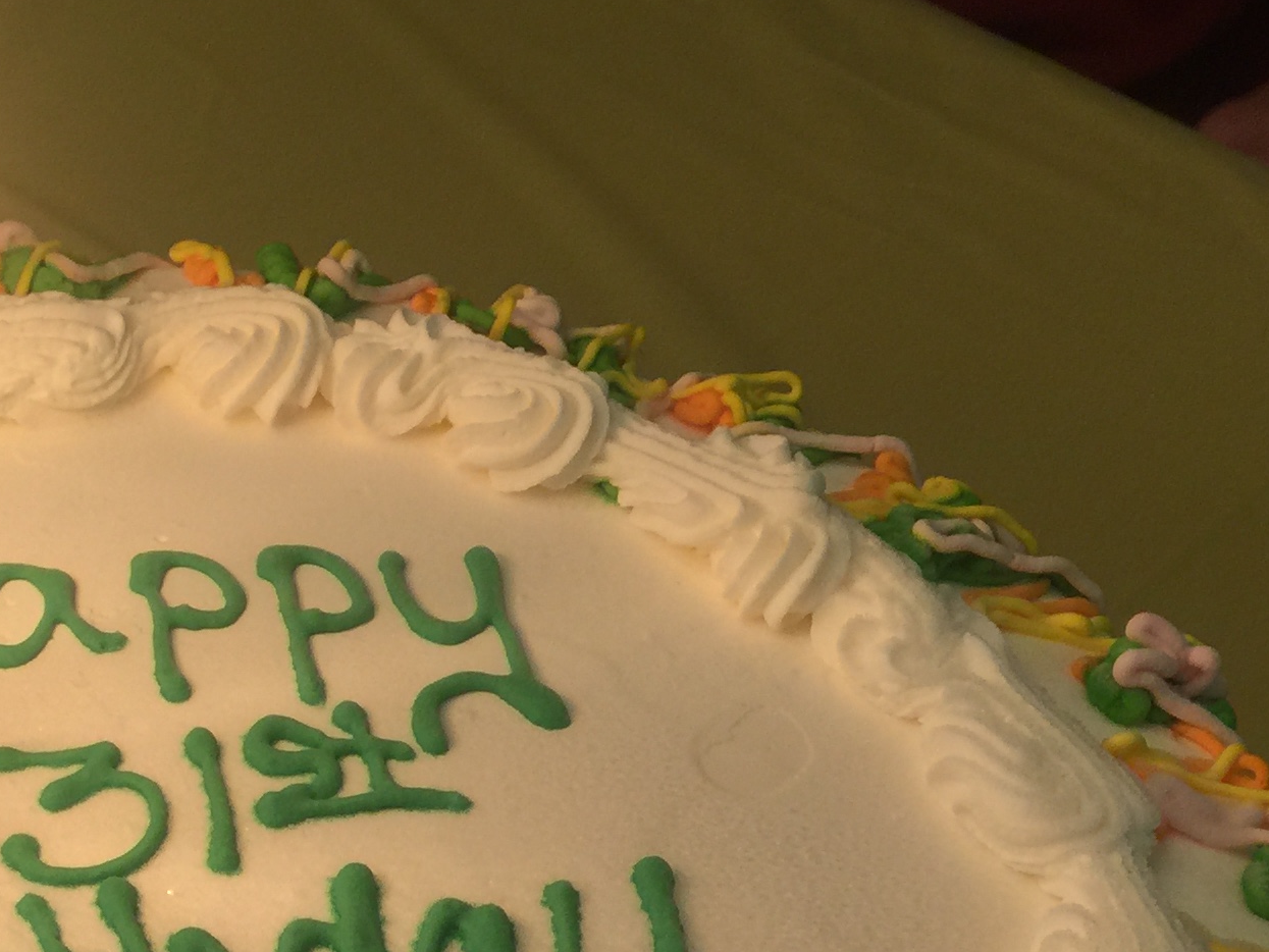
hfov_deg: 25.3
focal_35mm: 76
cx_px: 286
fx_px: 2786
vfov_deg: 18.3
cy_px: 1173
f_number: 2.2
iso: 32
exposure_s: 1/15
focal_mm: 4.15
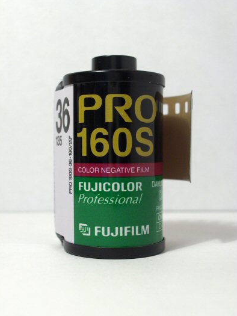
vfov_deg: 30.7
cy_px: 160
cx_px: 118
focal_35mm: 63
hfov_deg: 23.3
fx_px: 575
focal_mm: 10.19
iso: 100
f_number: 3.5
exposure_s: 1/39.3
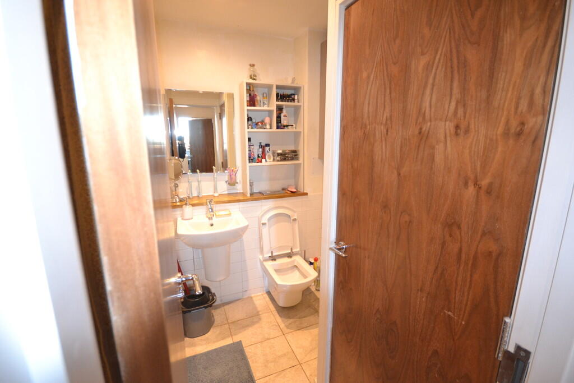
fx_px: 239
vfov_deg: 77.3
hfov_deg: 100.4
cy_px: 192
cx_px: 287
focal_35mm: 15
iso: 2000
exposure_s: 1/60
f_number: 4
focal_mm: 10
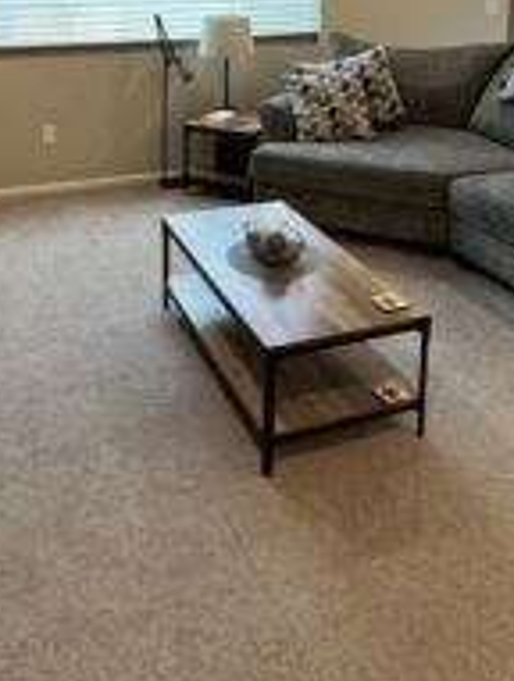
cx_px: 228
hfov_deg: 36.9
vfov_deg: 43.2
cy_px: 52
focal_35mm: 39
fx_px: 770
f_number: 2.2
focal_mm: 2.22
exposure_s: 1/120
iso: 320
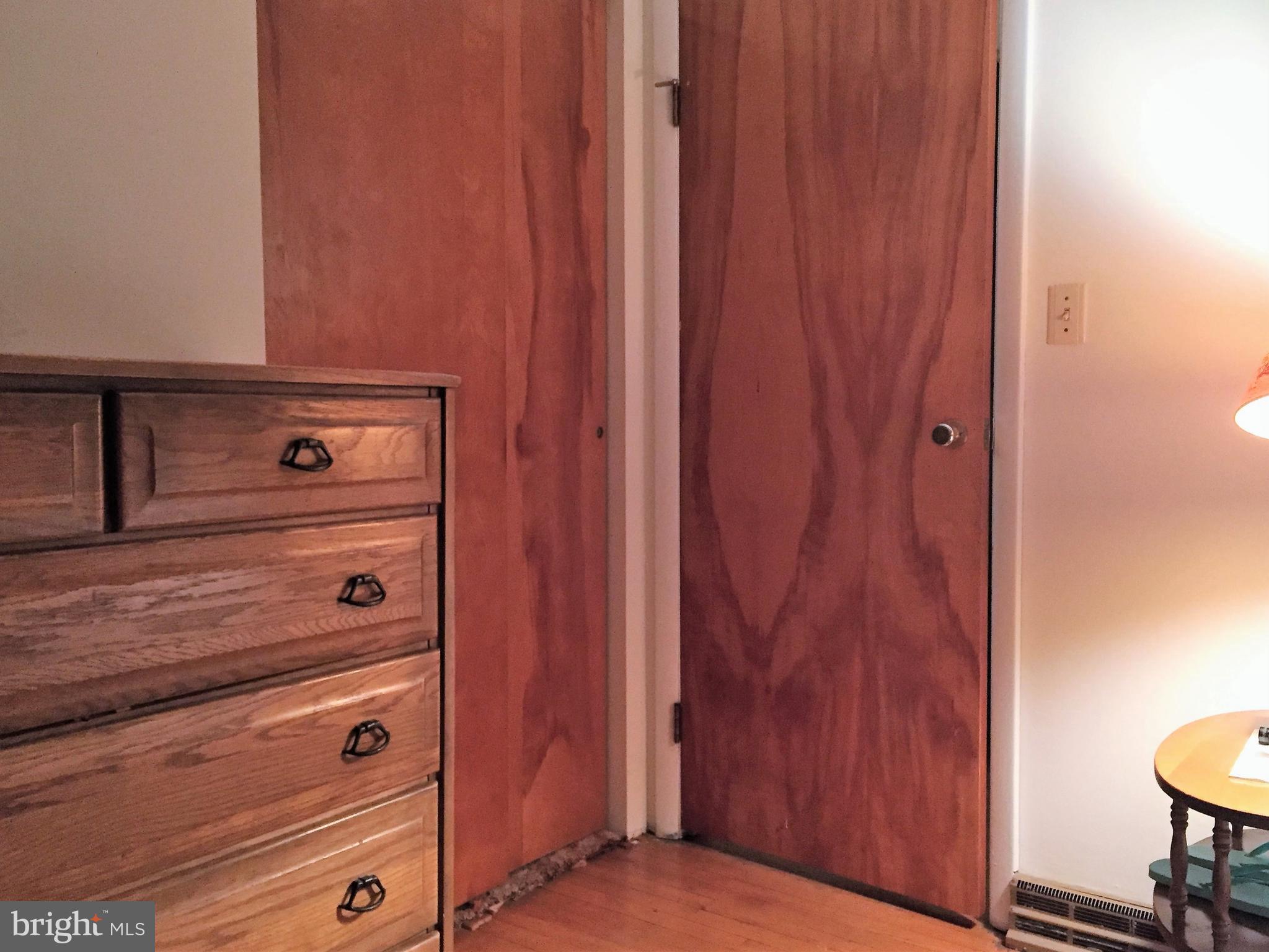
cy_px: 476
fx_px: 1063
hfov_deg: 61.7
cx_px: 634
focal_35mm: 29
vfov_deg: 48.2
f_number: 2.2
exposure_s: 1/15
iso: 320
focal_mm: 4.15
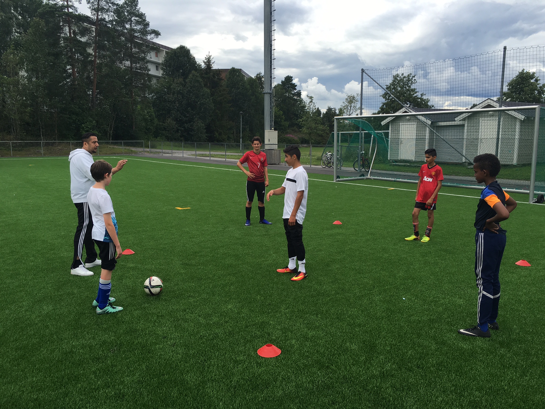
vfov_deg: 48.2
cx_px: 272
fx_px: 457
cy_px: 204
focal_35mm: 29
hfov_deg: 61.7
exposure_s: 1/646
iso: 25
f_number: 2.2
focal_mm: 4.15
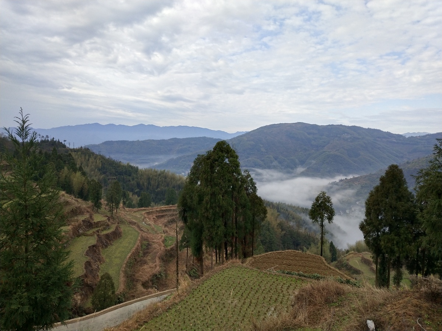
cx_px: 221
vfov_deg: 46.8
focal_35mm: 30
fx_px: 383
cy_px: 166
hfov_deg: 60.0
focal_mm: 3.95
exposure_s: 1/1476
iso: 50
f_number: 1.8
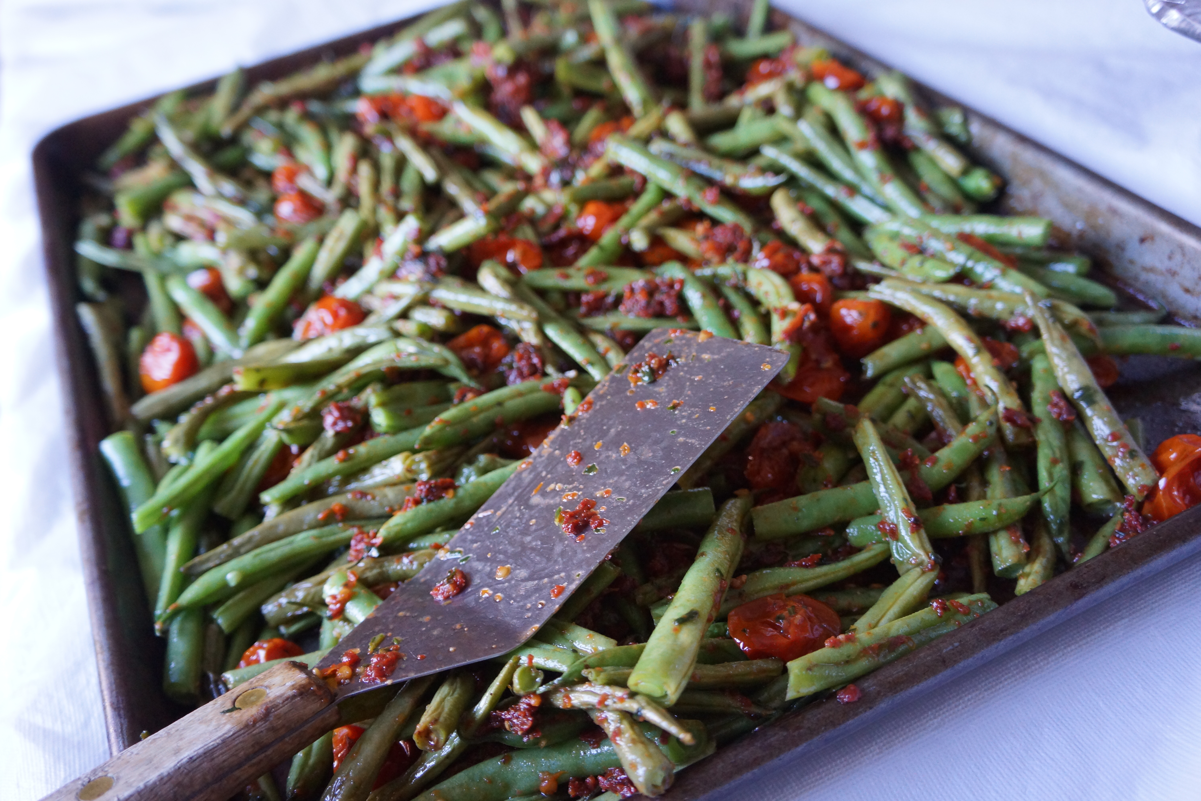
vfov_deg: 40.0
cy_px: 400
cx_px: 600
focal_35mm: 33
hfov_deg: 57.2
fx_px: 1101
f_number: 4
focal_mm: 22
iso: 1000
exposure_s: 1/60
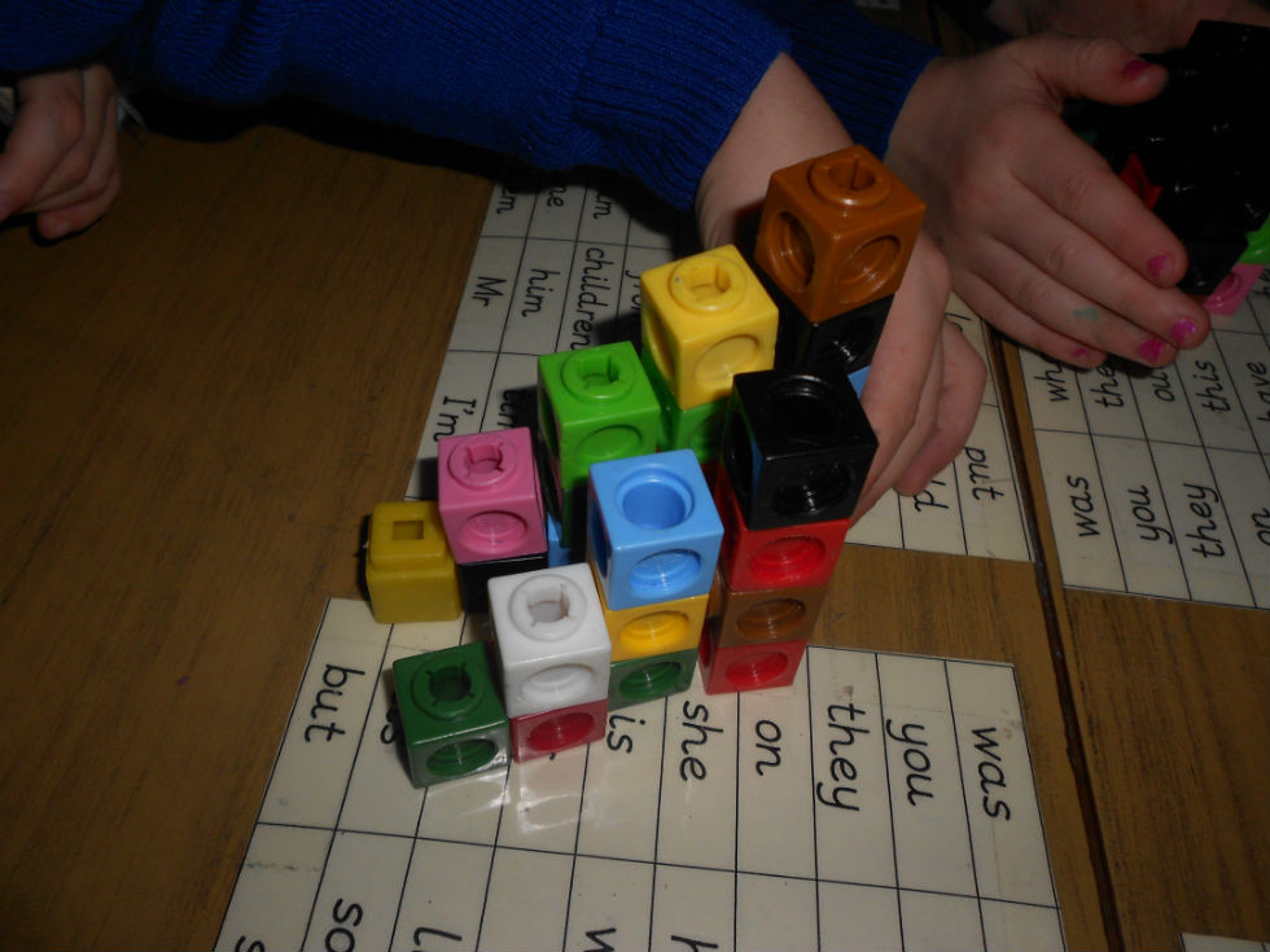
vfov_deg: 53.1
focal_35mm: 26
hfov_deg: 67.3
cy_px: 476
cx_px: 635
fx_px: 954
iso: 80
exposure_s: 1/25
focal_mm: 4.6
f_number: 8
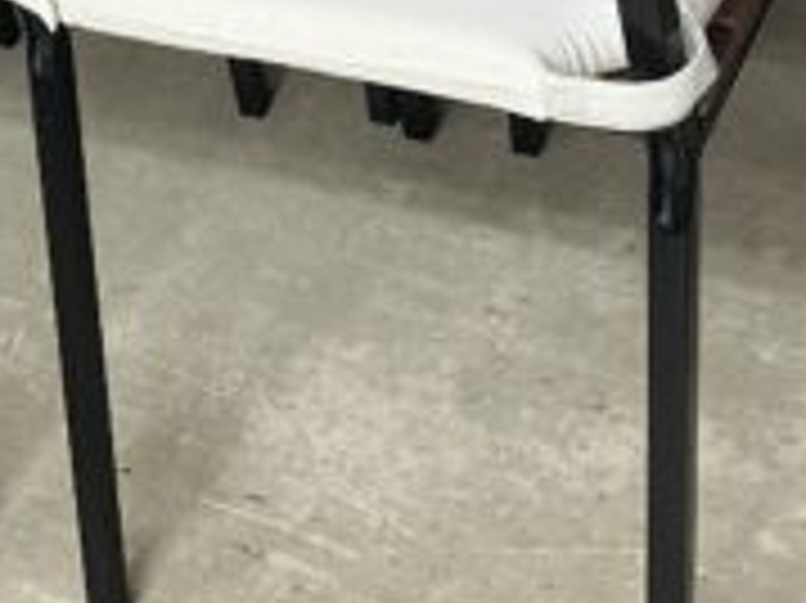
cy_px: -126
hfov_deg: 20.2
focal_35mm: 94
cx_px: 5
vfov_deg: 15.1
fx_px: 2187
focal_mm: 3.99
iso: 100
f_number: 1.8
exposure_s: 1/60
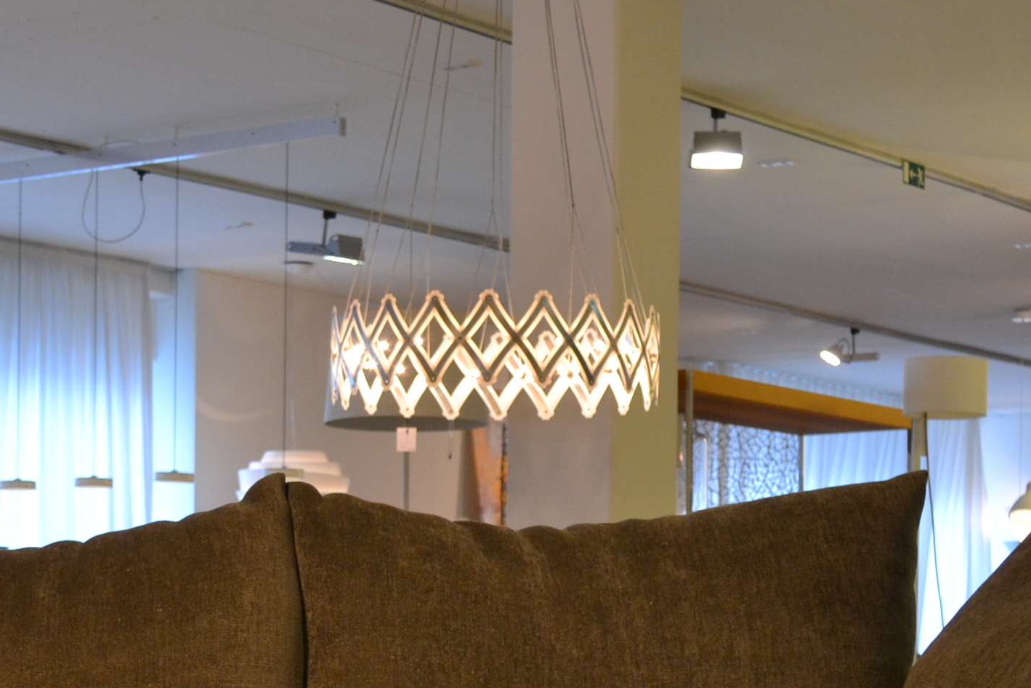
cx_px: 208
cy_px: 766
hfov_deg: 21.2
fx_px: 2720
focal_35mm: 95
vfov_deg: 14.1
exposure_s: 1/60
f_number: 4.2
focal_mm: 26
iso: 640
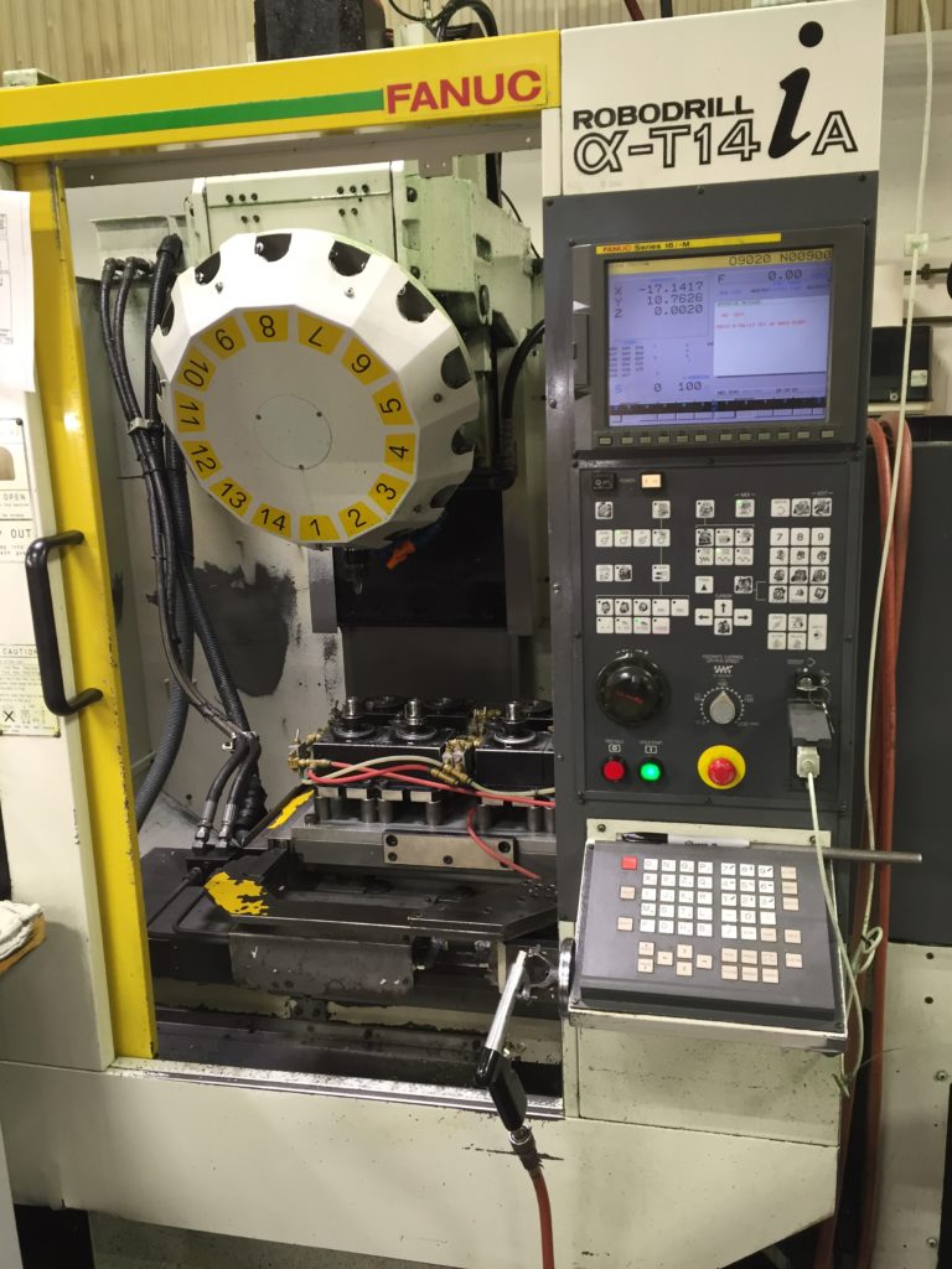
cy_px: 634
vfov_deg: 61.7
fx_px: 1063
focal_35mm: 29
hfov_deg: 48.2
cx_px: 476
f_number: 2.2
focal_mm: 4.15
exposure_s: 1/30
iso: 64
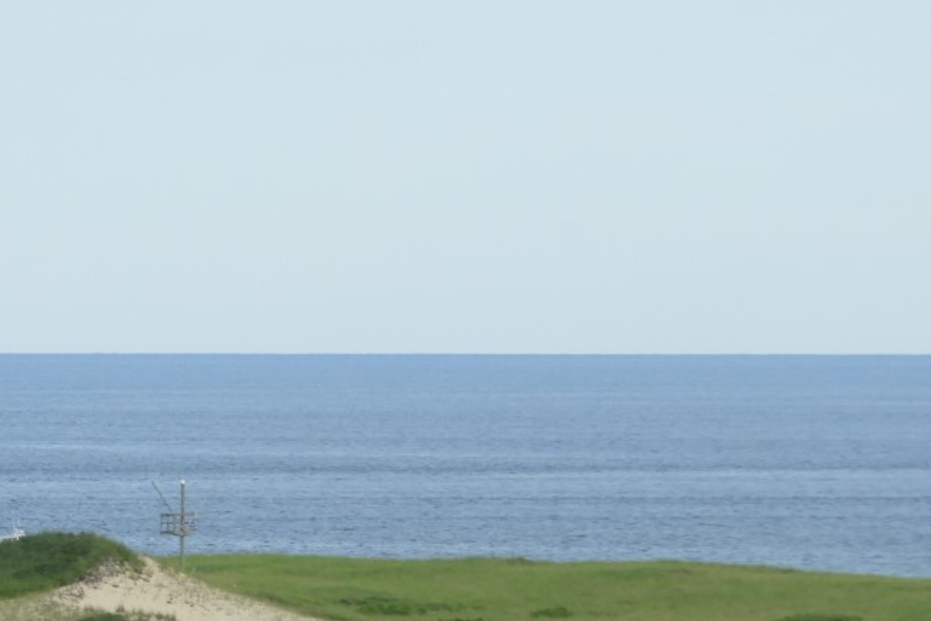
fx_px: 17821
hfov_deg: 3.0
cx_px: -54
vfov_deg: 2.0
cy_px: 524
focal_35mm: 689
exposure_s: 1/320
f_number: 5.5
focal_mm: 53.7
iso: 100
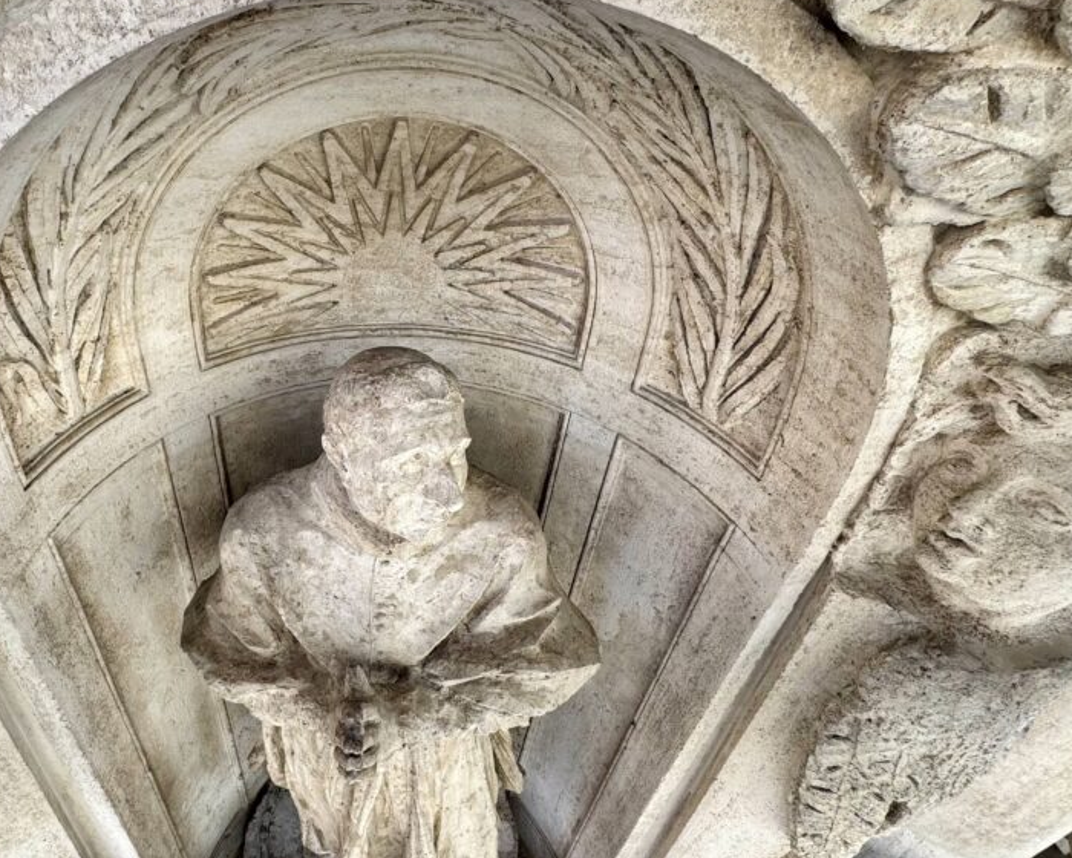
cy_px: 397
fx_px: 635
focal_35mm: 20
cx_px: 398
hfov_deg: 78.8
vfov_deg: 68.0
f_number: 2.2
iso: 40
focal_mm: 2.22
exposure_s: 1/99
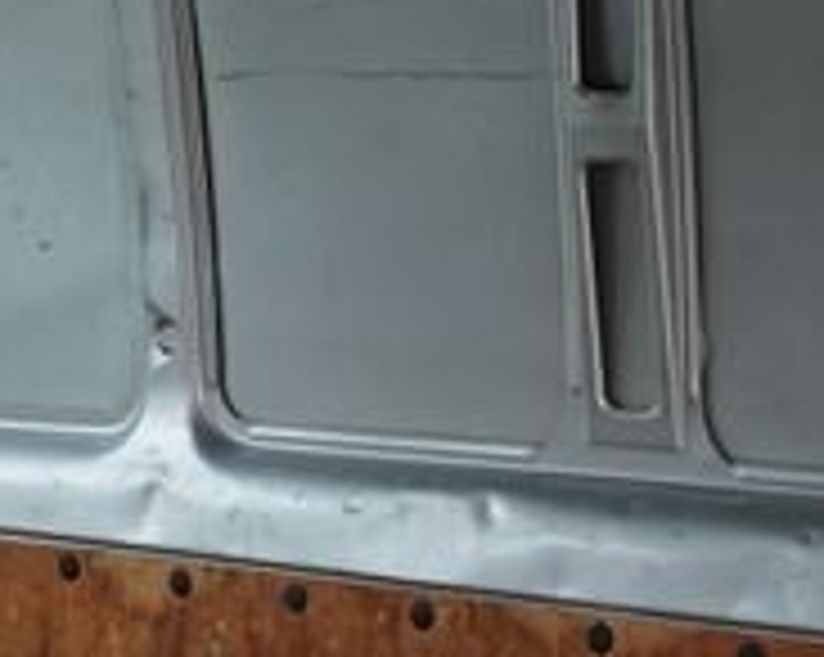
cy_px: 790
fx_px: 3070
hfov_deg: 15.2
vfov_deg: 12.0
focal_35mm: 126
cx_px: 126
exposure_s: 1/80
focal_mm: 24
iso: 100
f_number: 4.5
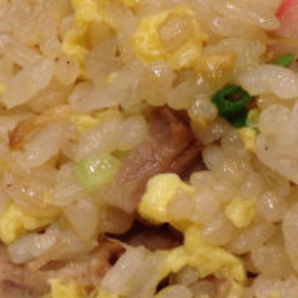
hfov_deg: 16.1
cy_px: 182
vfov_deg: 16.6
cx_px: 332
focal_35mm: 105
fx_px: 1023
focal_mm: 4.12
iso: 125
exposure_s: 1/20
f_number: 2.4
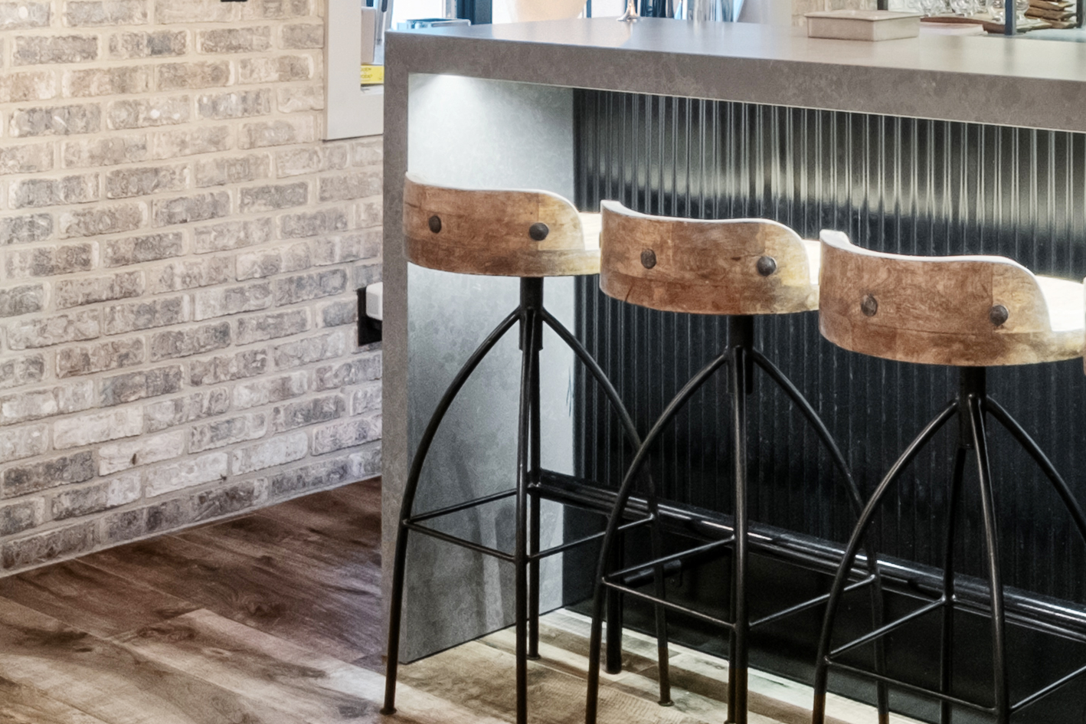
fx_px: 1991
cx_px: 794
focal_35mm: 66
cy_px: -140
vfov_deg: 19.4
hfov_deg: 30.1
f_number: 9
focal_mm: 10
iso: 320
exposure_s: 4
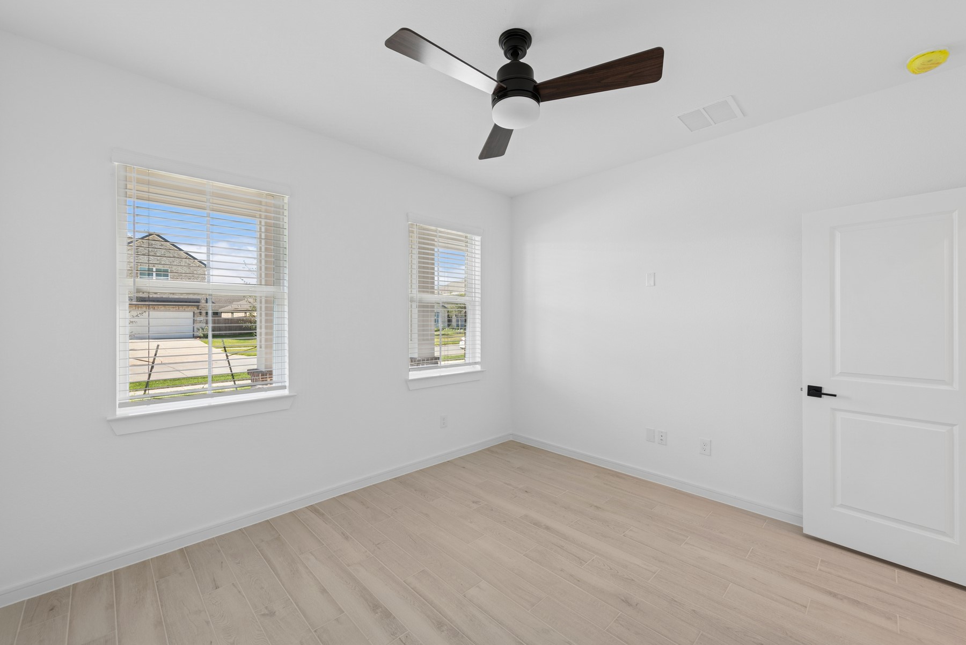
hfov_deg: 104.2
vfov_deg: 81.2
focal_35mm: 14
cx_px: 483
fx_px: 376
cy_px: 322
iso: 100
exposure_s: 1/30
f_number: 8
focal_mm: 14
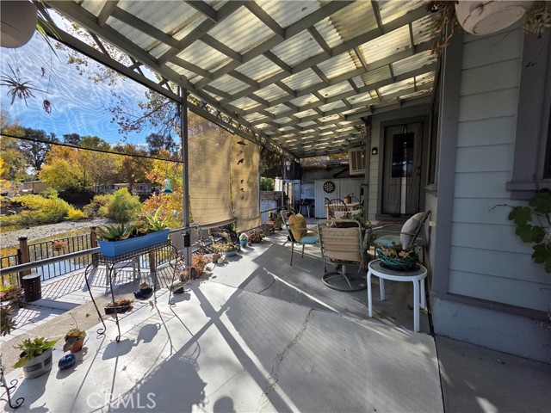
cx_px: 276
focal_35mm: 13
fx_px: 207
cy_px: 206
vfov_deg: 89.9
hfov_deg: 106.2
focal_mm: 2.2
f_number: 1.9
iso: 40
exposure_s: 1/1235
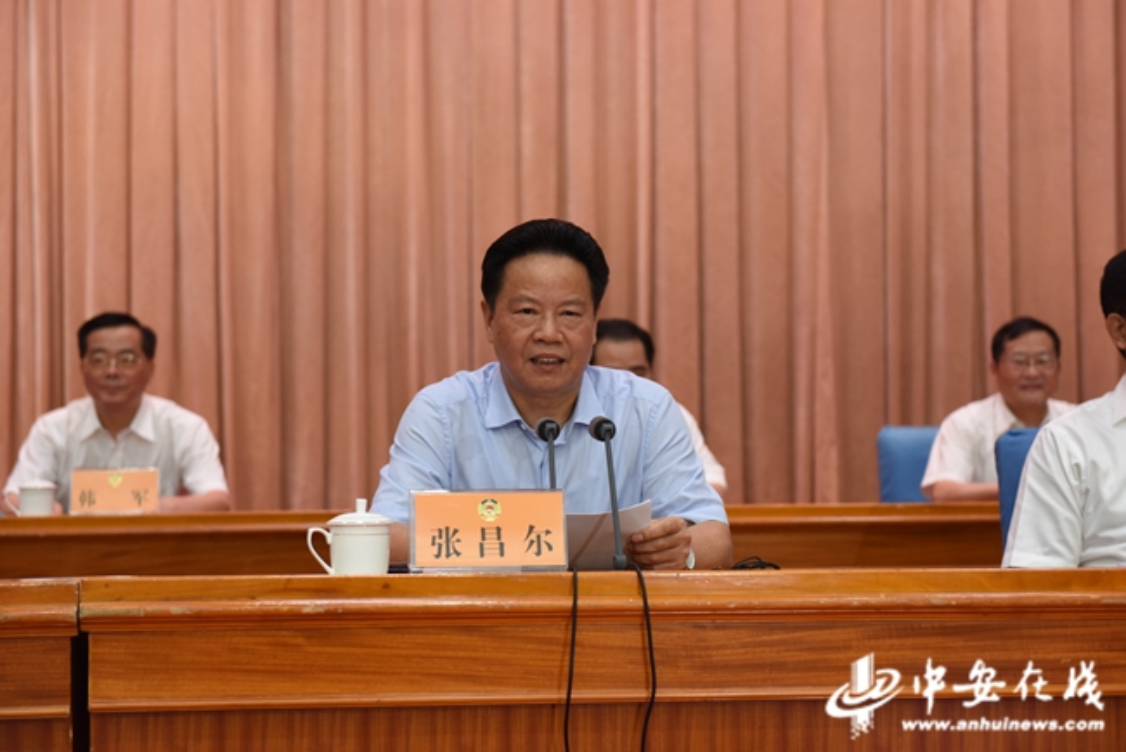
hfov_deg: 28.8
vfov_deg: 19.5
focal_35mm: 70
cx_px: 563
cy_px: 376
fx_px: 2190
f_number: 3.5
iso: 1600
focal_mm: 70
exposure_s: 1/250
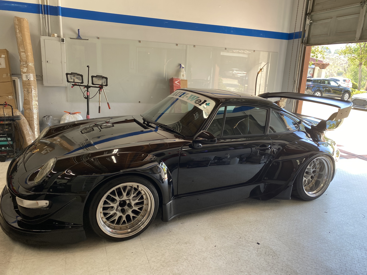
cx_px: 184
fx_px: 276
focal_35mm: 26
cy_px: 138
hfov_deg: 67.3
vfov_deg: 53.1
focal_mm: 4.25
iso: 64
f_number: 1.8
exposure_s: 1/122
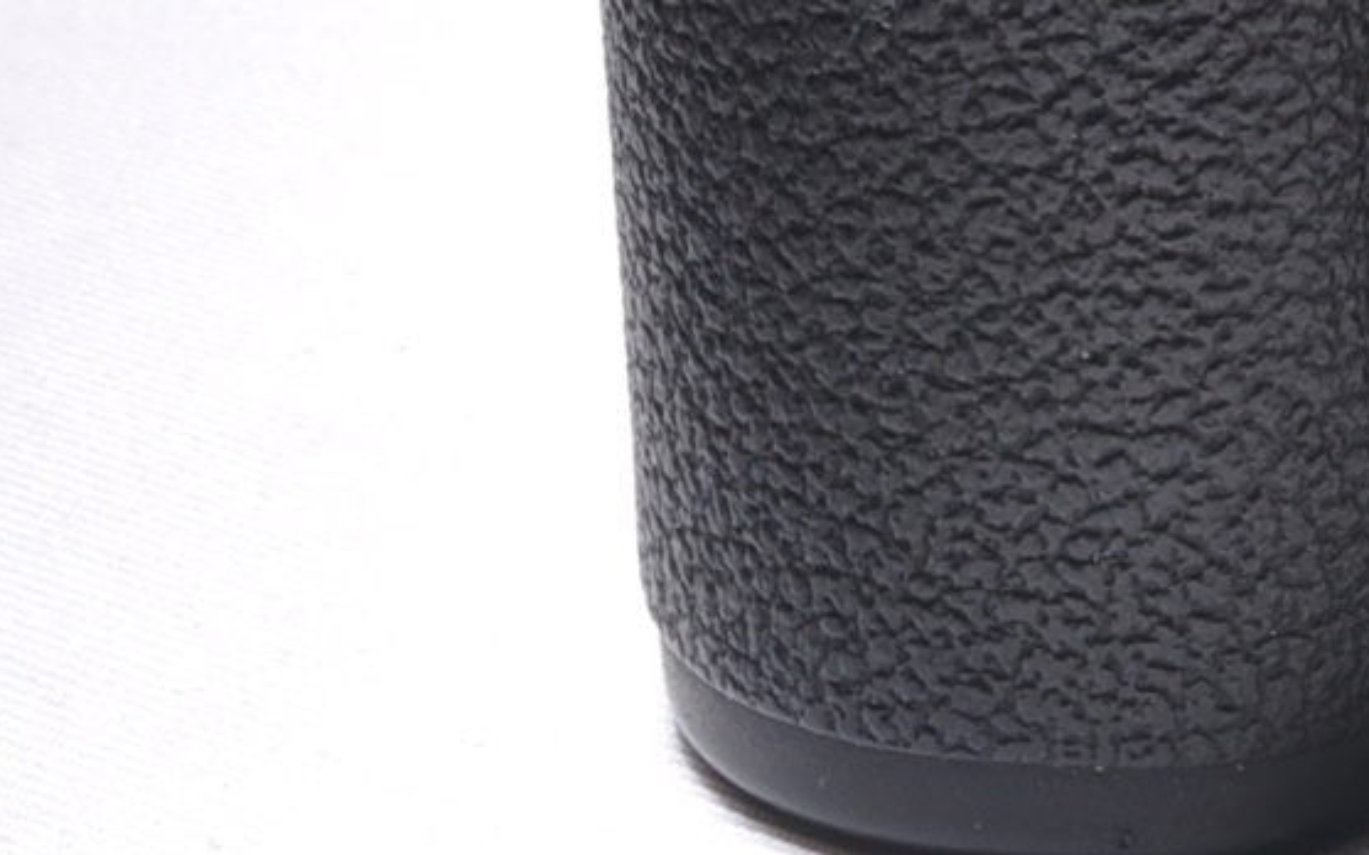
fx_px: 8767
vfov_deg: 5.5
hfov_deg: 8.5
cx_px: 2622
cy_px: -747
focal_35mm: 235
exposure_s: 1/125
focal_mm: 40
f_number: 20
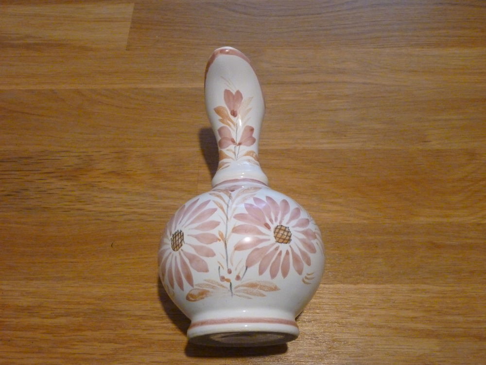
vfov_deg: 38.7
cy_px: 182
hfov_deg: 50.1
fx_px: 519
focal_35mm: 37
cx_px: 243
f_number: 3
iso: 800
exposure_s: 1/30
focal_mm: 6.6
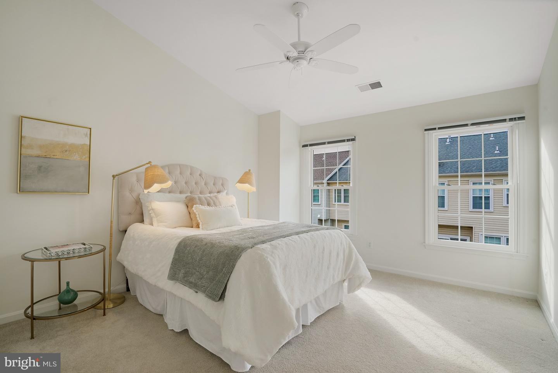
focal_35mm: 16
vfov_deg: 73.8
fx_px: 248
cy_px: 186
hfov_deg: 96.7
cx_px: 279
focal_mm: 16
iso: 1250
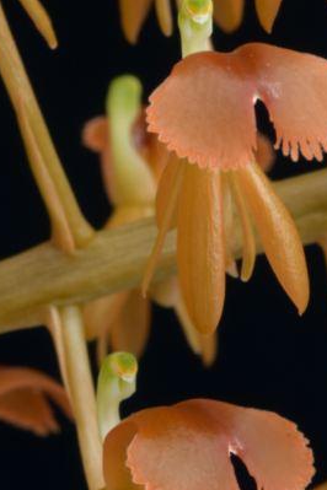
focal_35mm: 231
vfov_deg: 8.9
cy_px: 195
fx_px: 3147
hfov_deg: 5.9
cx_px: 56
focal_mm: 90
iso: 125
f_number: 45
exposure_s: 1/4
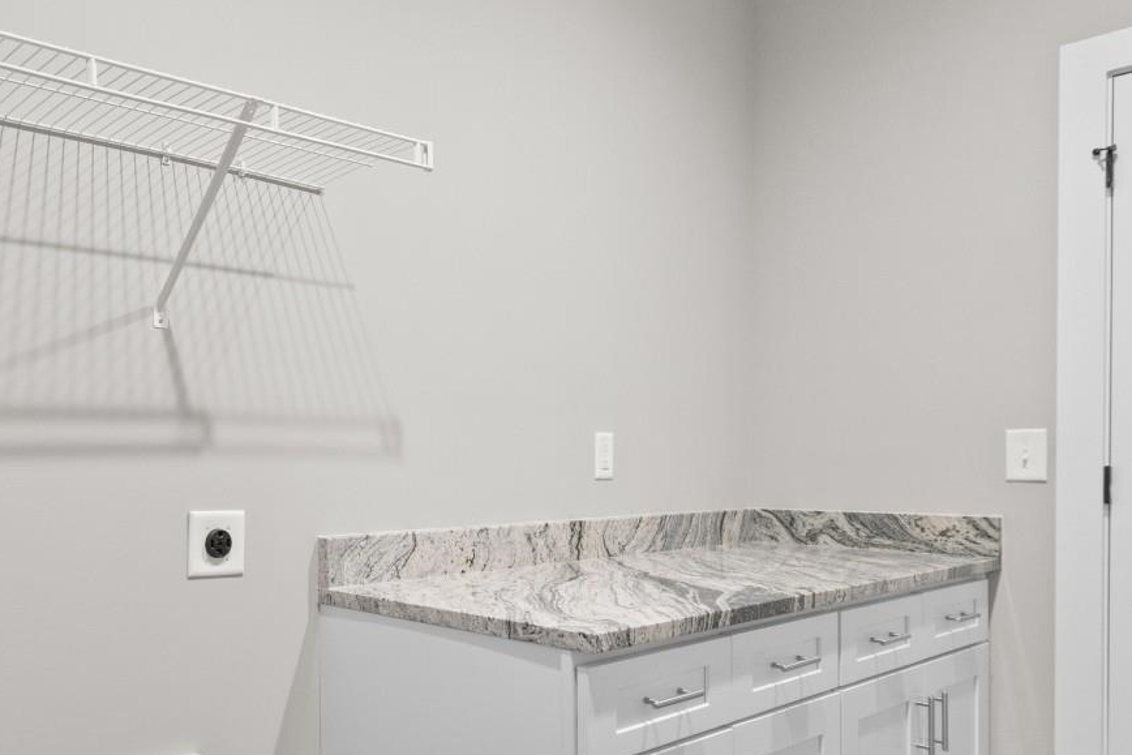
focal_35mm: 28
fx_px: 881
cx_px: 297
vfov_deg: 46.2
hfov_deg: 62.1
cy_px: 441
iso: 100
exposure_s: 1/2
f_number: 4.5
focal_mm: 10
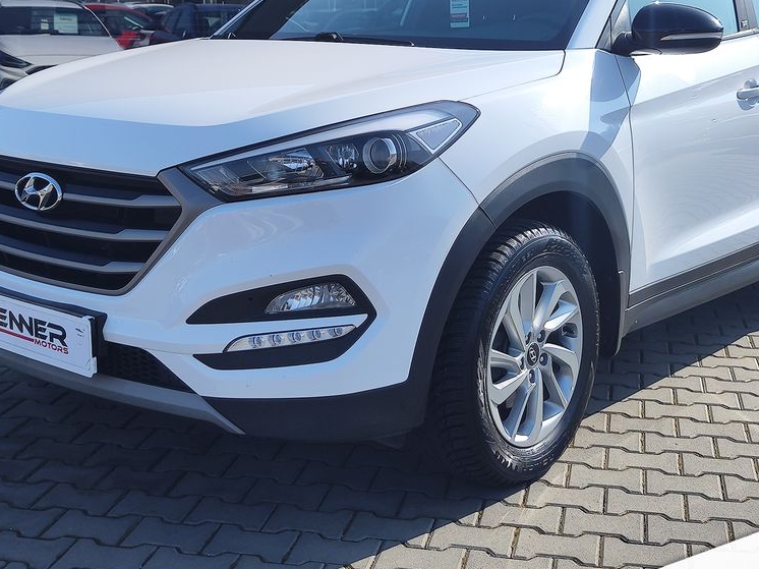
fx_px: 811
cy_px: 179
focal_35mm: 37
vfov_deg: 38.1
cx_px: 409
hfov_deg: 50.1
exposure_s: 1/873
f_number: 1.69
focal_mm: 7.01
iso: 50
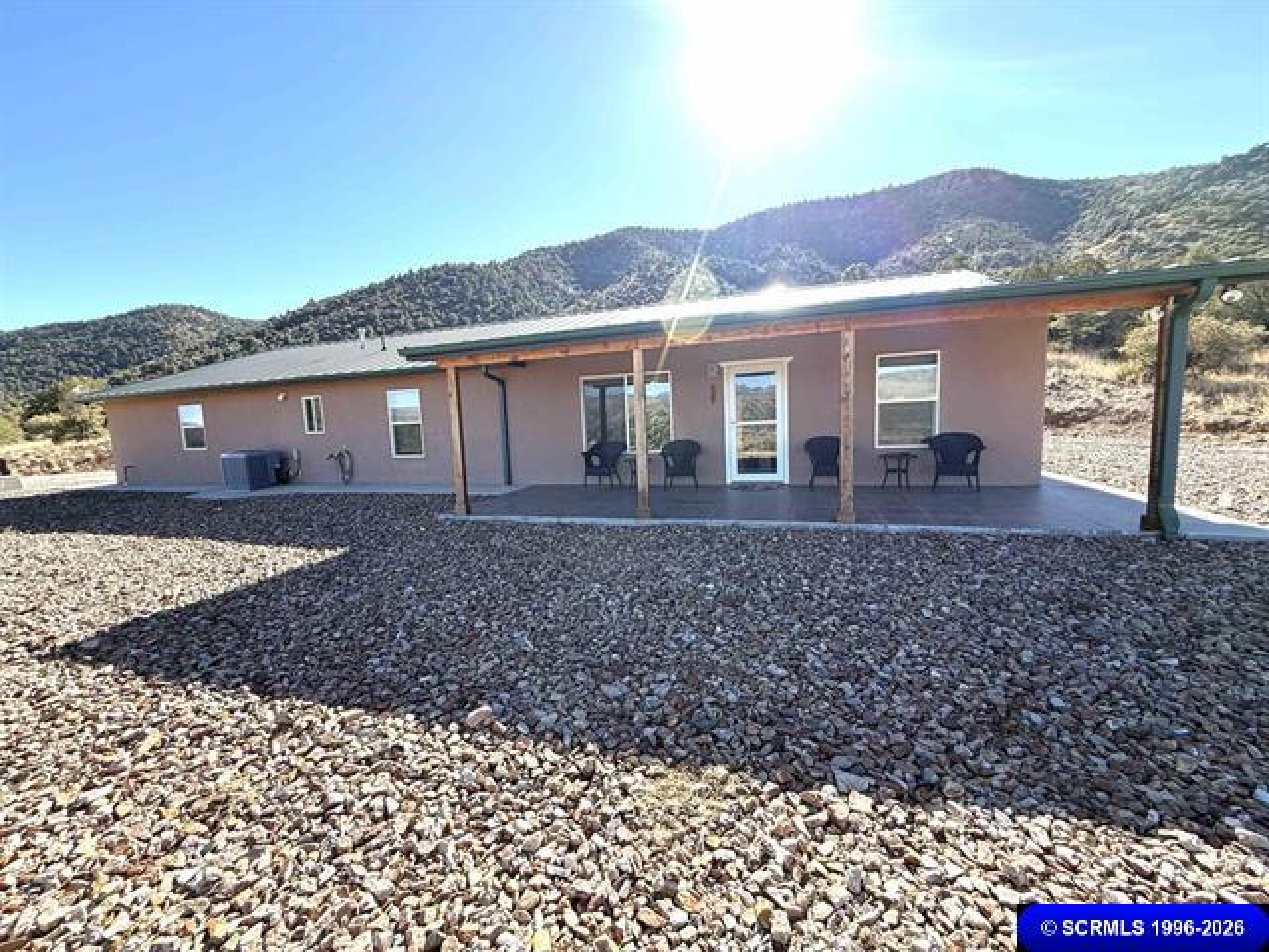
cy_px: 476
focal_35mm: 14
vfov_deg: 85.7
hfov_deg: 102.1
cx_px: 634
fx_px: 513
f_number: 2.2
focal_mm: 2.22
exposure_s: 1/914
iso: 64
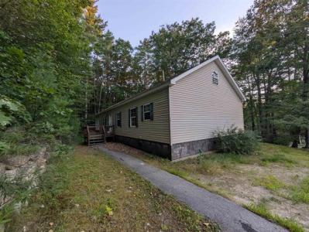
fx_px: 125
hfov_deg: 102.0
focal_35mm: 14
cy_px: 116
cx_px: 154
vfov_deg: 85.8
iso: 108
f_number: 2.2
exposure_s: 1/120
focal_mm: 1.83
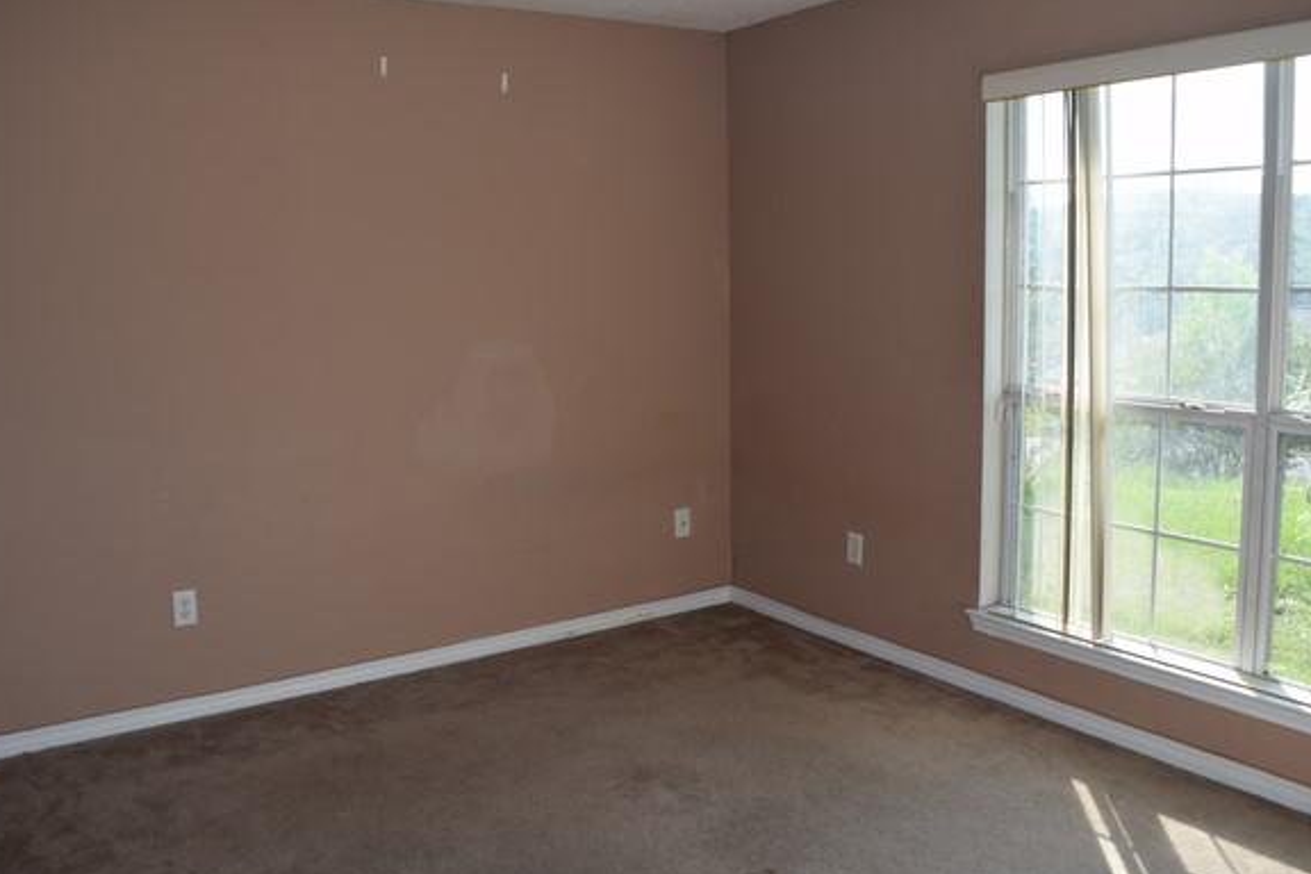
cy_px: 406
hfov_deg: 61.9
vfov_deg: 43.6
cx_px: 624
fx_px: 1092
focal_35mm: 30
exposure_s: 1/125
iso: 110
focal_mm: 18
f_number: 5.6
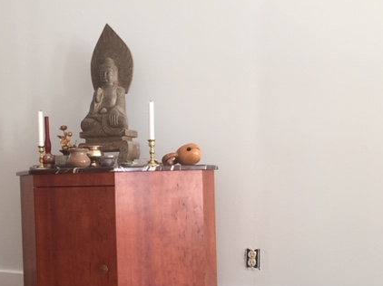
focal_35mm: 44
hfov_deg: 42.2
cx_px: 120
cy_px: 197
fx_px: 487
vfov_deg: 32.5
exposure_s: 1/30
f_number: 2.2
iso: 125
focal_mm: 4.15
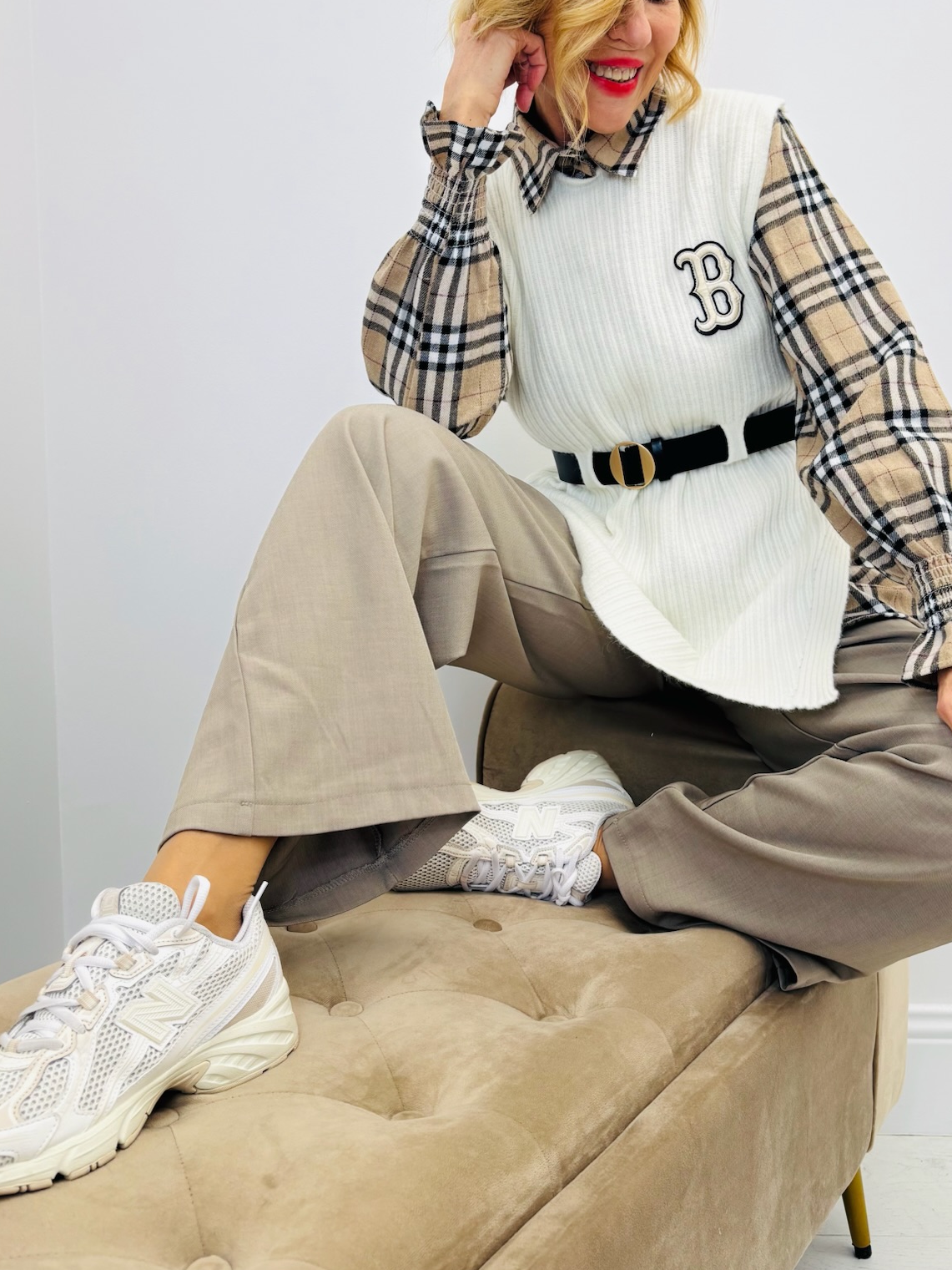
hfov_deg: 40.7
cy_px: 558
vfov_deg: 52.5
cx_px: 518
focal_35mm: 35
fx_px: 1283
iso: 40
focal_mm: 5.96
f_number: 1.6
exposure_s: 1/190
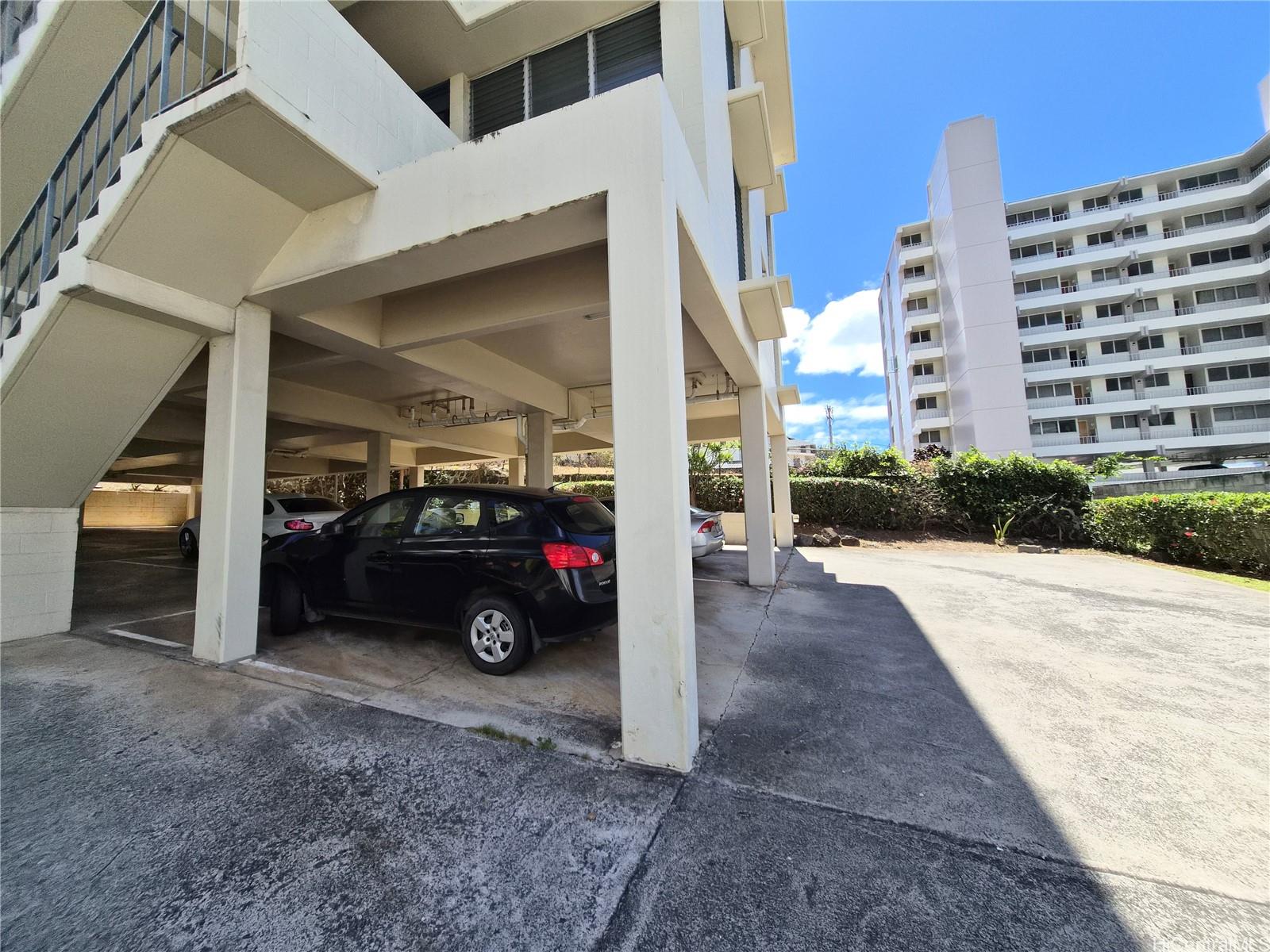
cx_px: 635
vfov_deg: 89.9
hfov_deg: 106.2
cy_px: 476
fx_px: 477
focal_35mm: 13
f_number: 2.2
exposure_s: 1/868
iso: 25
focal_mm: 1.7
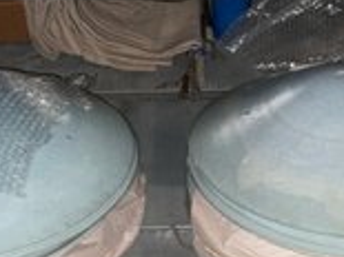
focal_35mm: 64
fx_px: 636
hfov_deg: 30.3
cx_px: 176
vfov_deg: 22.5
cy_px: 214
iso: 32
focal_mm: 3
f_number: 1.8
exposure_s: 1/33
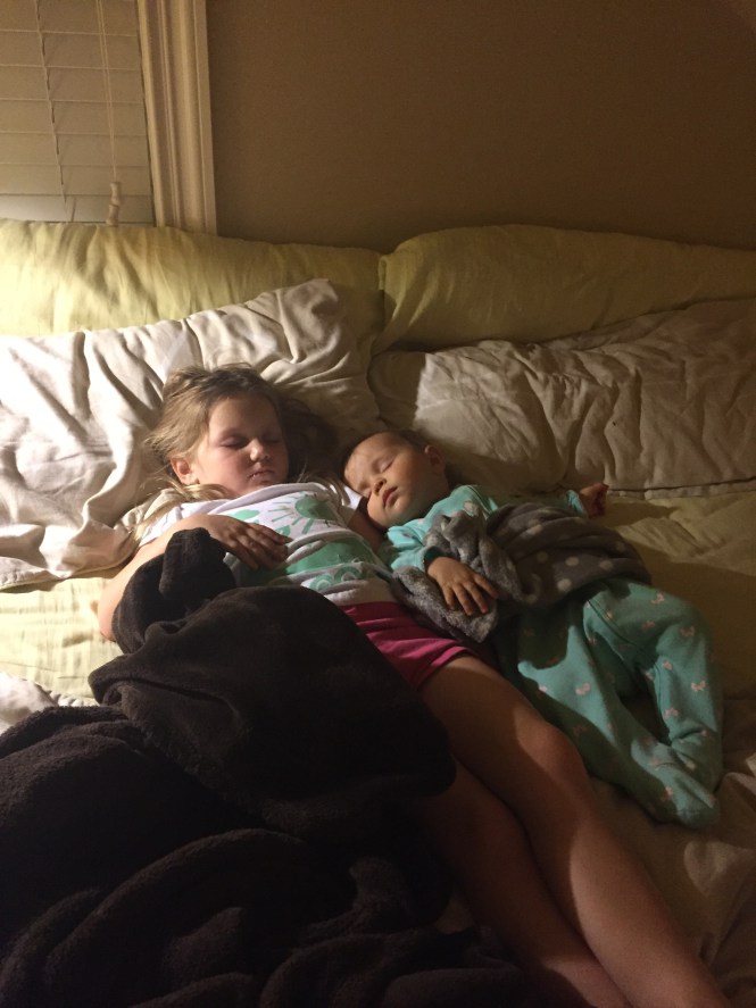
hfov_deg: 48.2
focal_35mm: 29
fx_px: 845
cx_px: 378
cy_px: 504
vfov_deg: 61.7
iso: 250
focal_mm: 4.15
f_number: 2.2
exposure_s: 1/15
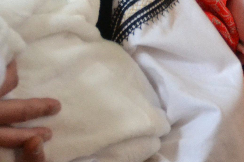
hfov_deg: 5.0
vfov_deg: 3.3
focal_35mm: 413
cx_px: 207
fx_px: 2799
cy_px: -133
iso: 1600
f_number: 5
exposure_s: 1/80
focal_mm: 62
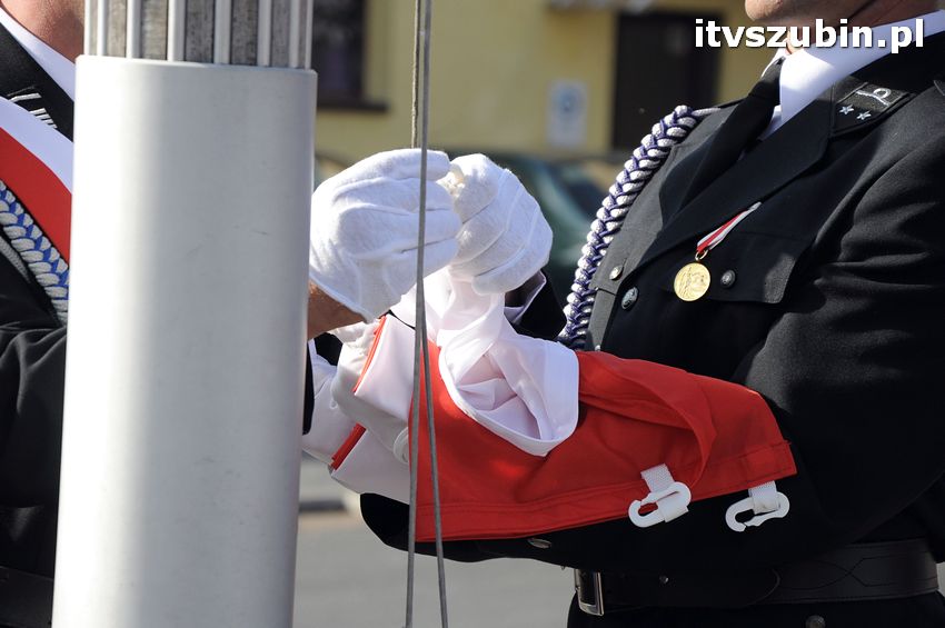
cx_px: 472
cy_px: 314
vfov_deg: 8.7
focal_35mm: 158
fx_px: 4130
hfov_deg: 13.1
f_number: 7.1
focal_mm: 105
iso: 400
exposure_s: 1/800
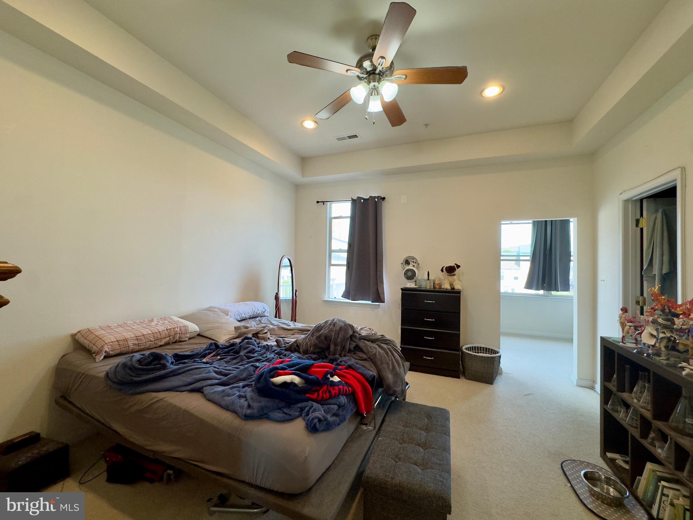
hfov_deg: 102.1
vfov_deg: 85.7
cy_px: 260
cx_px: 346
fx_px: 280
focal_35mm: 14
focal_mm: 2.22
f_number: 2.2
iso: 200
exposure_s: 1/120
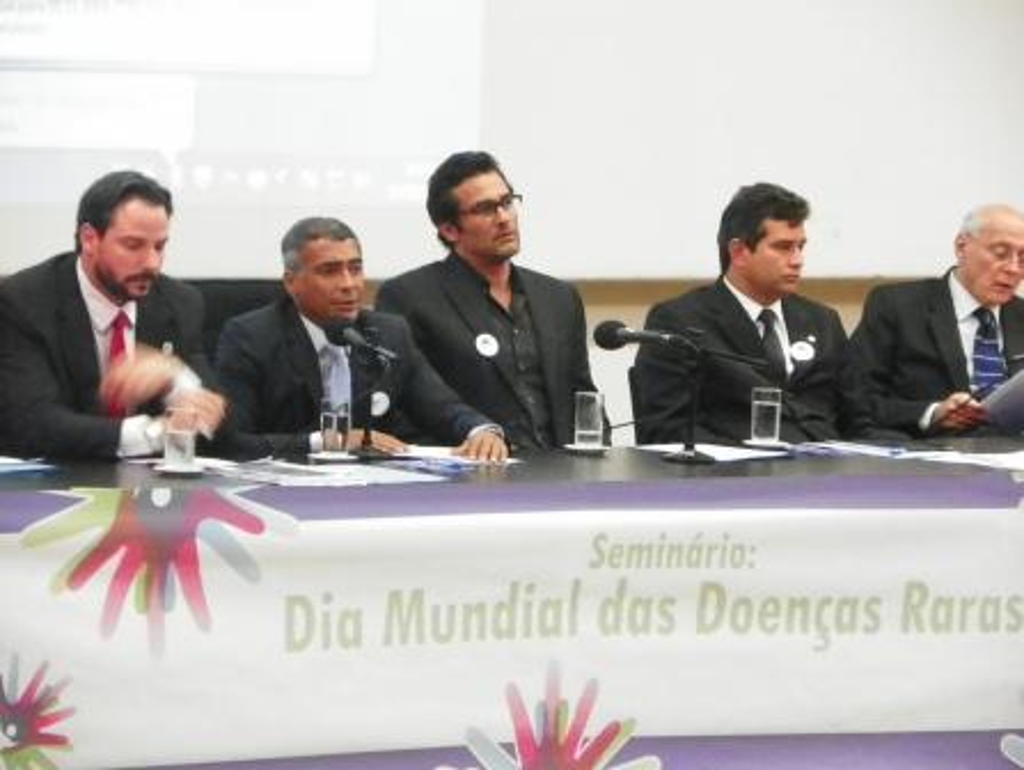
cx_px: 512
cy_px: 385
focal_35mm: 268
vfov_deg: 5.6
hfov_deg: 7.4
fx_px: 7934
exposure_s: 1/15
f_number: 4.5
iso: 800
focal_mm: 47.7
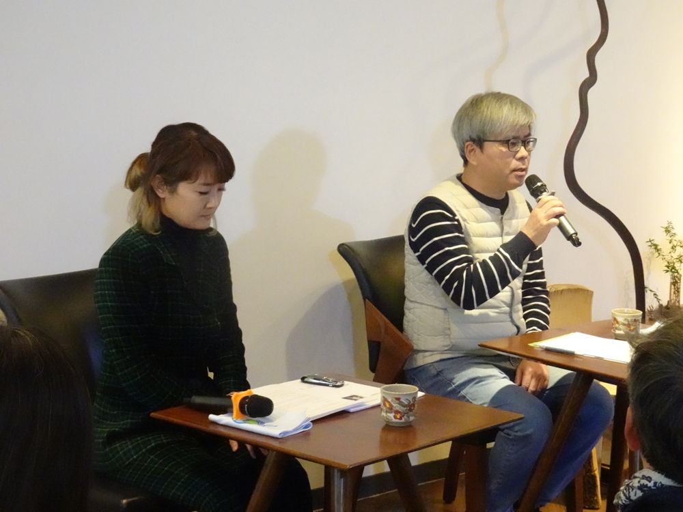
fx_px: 1736
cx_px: 342
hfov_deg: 22.3
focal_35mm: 88
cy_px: 256
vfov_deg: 16.8
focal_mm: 13.86
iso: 2000
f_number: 5
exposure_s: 1/80
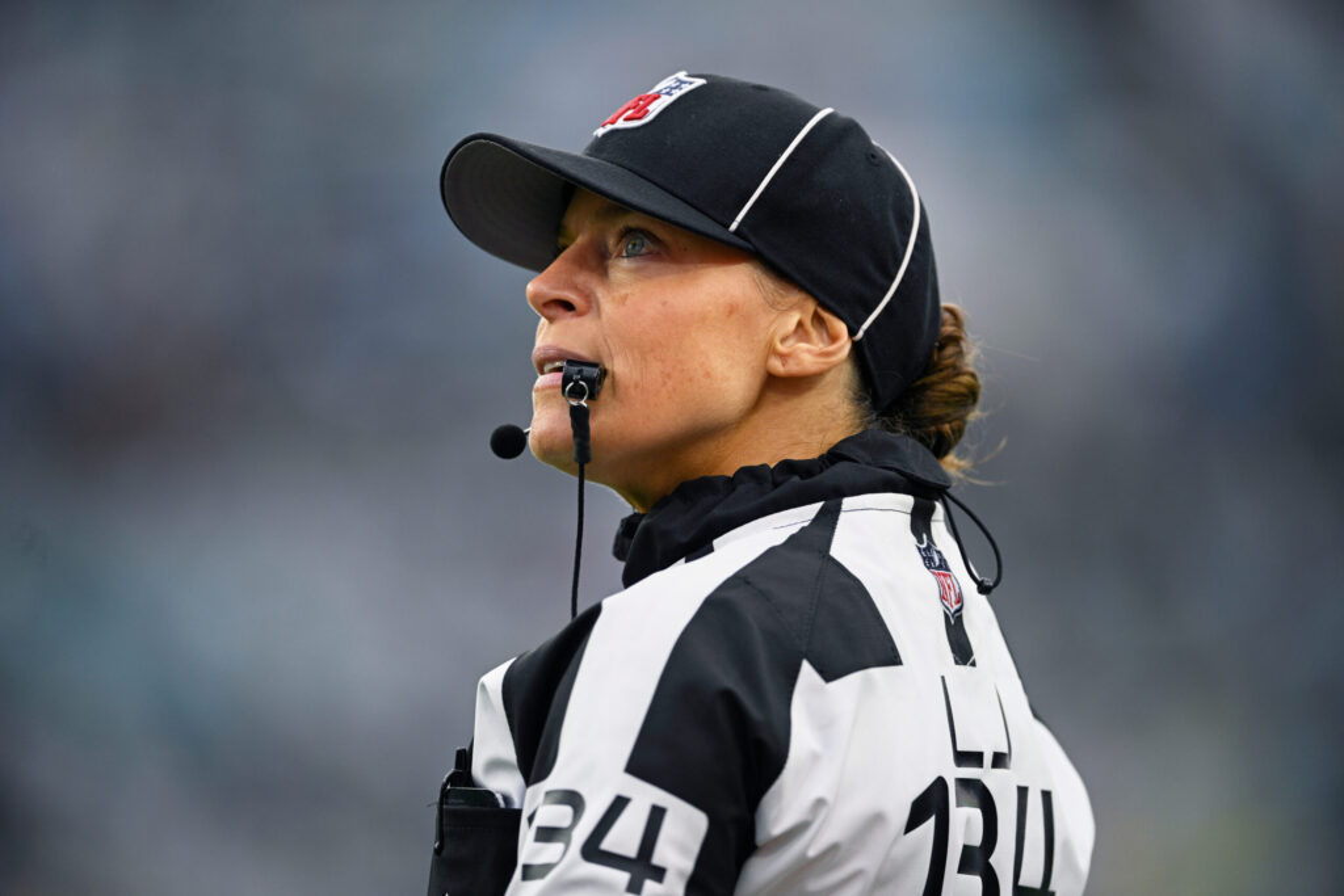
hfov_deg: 5.2
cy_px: 448
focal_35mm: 400
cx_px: 672
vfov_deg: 3.4
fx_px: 14934
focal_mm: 400
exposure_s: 1/1600
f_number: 2.8
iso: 640
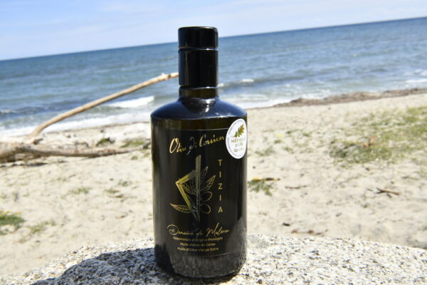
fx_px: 474
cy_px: 142
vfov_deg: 33.4
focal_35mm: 40
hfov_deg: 48.5
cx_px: 214
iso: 1000
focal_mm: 40
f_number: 20
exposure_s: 1/500
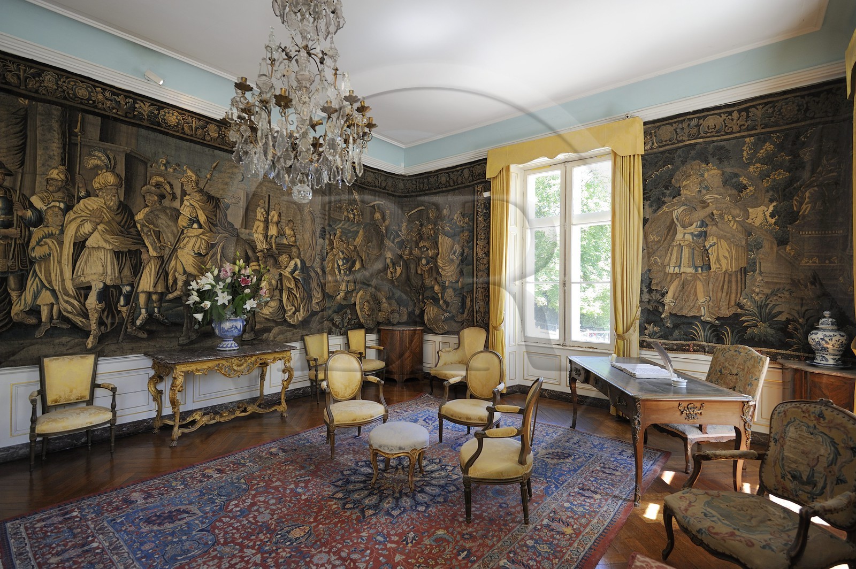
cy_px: 284
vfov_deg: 70.3
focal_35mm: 17
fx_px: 404
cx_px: 428
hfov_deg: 93.3
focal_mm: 17
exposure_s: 1/60
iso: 400
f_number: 4.5
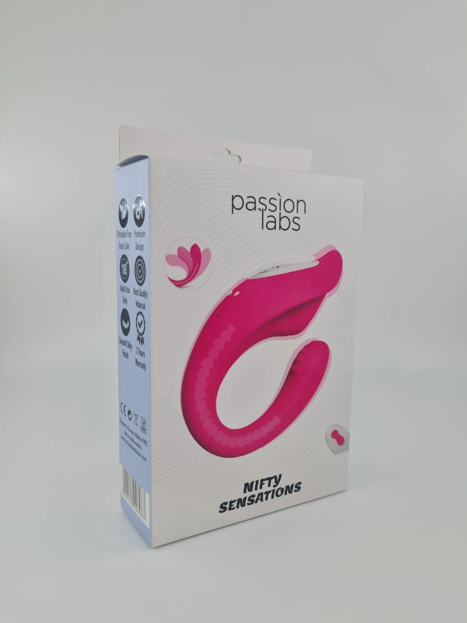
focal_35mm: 27
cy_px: 320
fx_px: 486
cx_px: 232
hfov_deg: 51.3
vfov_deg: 65.3
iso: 50
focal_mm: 7
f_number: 1.8
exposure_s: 1/460
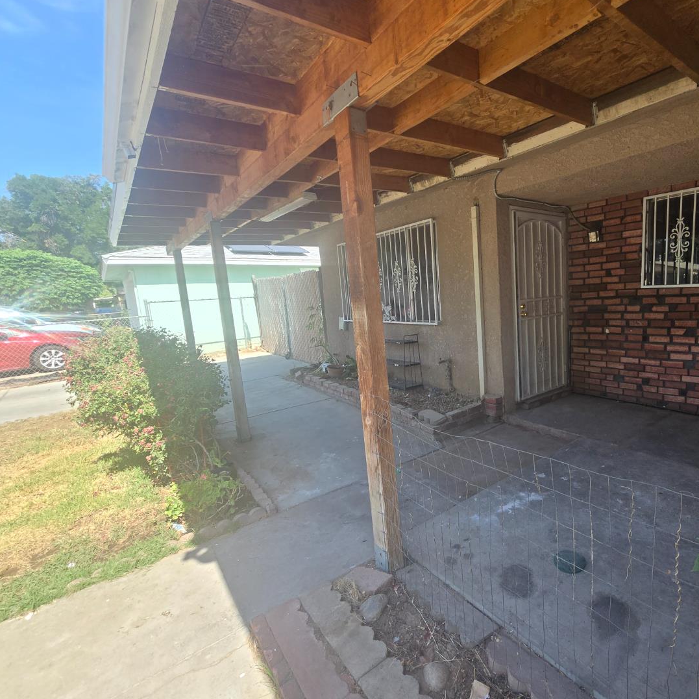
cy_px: 348
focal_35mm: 16
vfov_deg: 87.4
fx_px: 366
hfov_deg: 84.5
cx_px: 464
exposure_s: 1/577
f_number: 2.2
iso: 50
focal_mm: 2.2
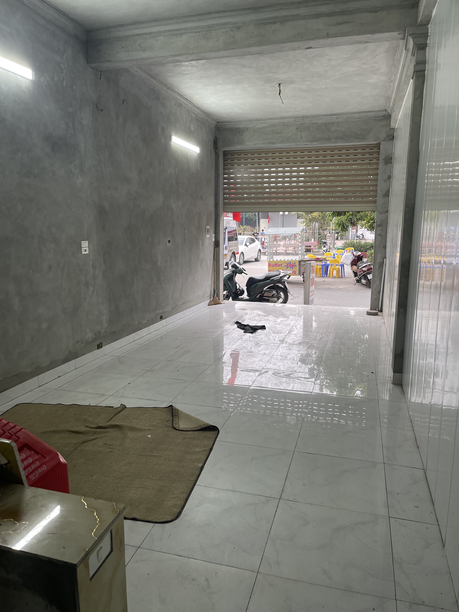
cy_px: 306
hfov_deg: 54.9
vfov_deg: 69.4
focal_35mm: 25
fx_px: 442
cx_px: 230
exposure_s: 1/100
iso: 80
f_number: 1.6
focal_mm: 5.1
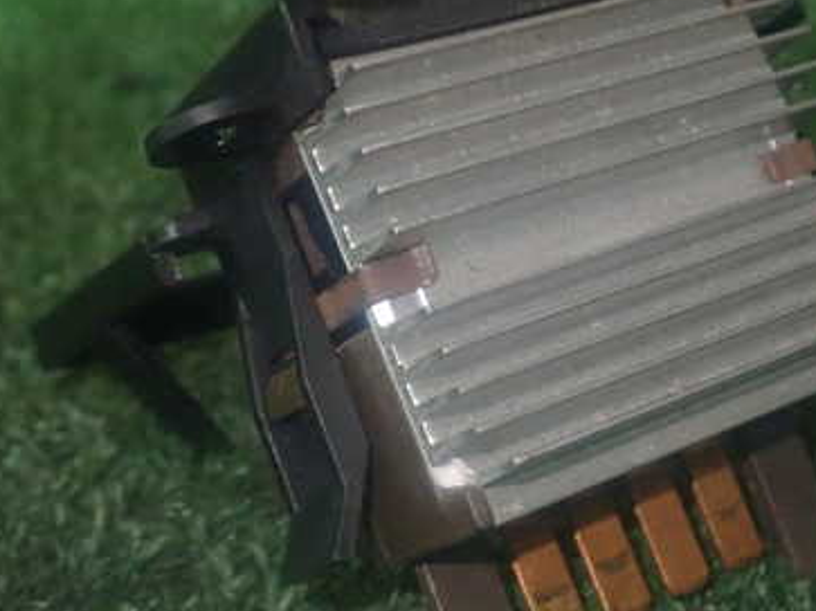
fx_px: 1909
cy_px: 326
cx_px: 551
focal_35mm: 81
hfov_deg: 24.0
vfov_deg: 18.2
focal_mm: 8.99
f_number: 3.2
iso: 1000
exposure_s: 1/50
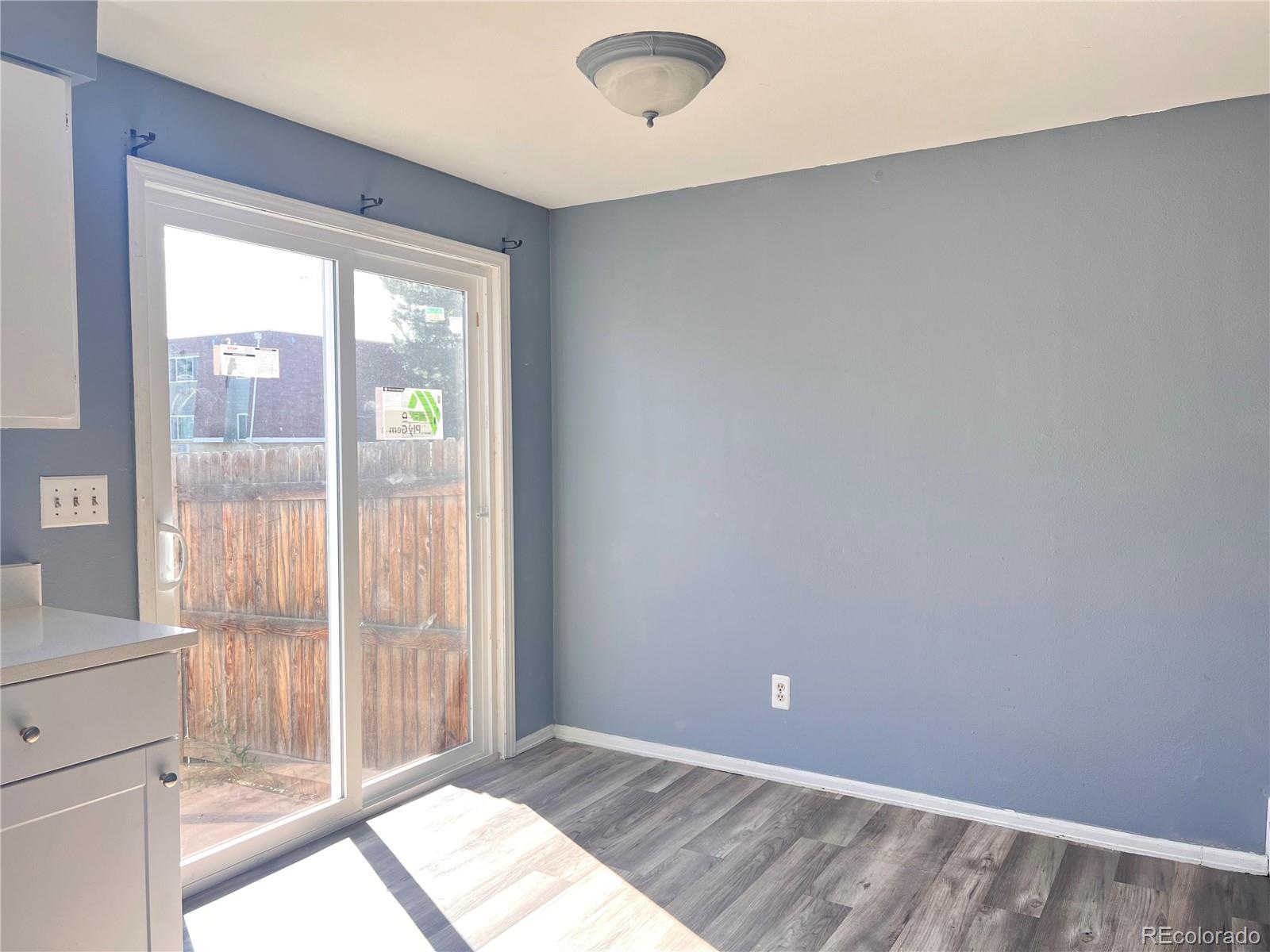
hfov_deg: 67.3
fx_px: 954
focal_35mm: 26
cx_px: 635
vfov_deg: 53.1
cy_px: 476
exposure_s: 1/121
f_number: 1.5
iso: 50
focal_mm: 5.7
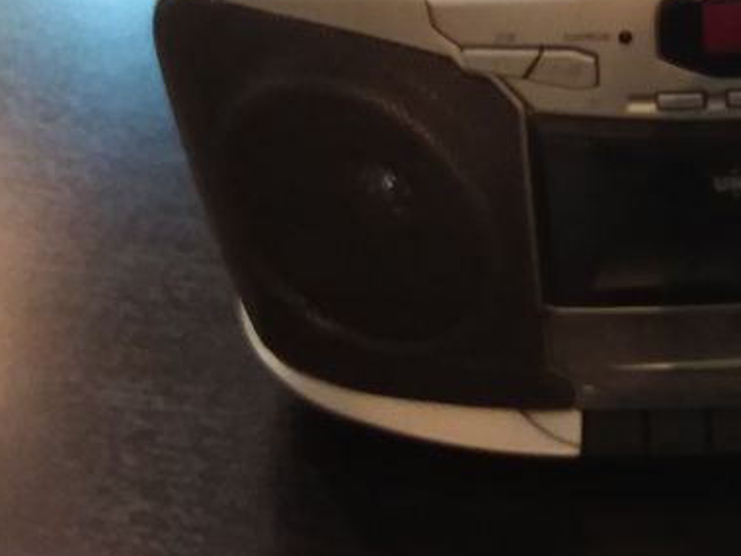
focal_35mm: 71
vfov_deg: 20.0
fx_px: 1520
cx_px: 811
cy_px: -12
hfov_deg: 25.4
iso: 100
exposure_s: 1/17
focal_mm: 2.91
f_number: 1.9
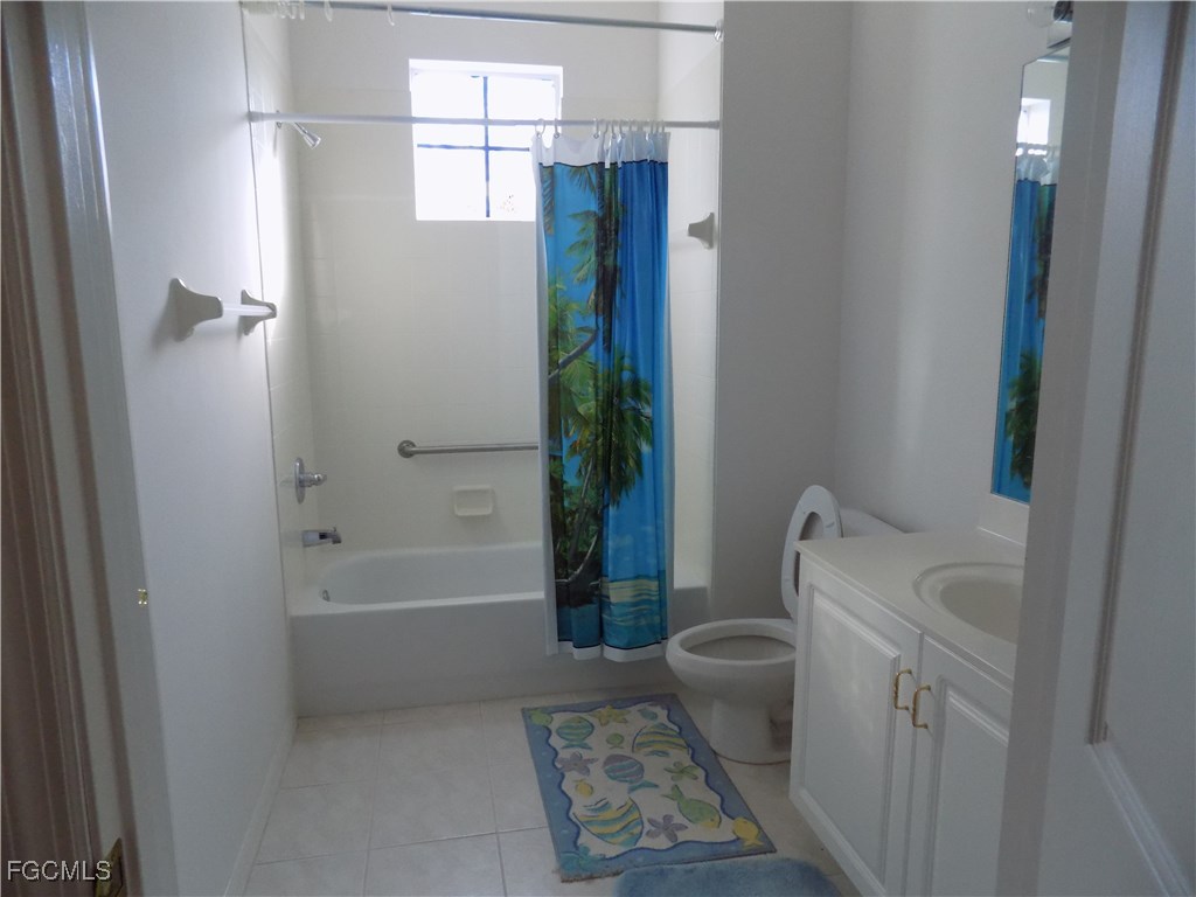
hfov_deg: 73.9
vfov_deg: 58.9
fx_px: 795
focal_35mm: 23
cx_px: 598
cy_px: 448
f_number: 3.1
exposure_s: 1/30
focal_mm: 4
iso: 250
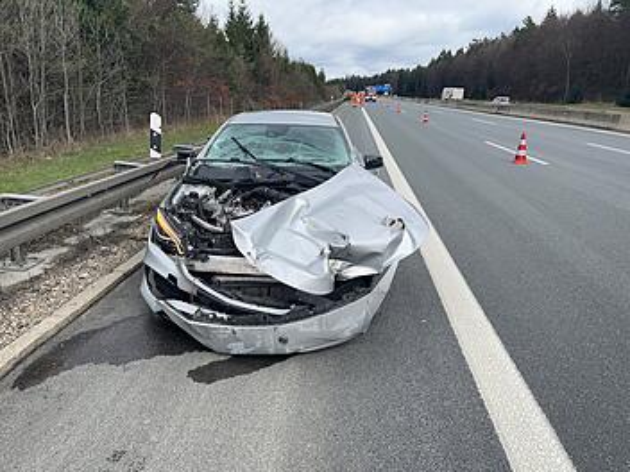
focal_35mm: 26
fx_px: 473
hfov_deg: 67.3
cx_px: 315
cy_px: 236
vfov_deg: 53.1
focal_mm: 5.1
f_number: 1.6
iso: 50
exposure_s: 1/2137
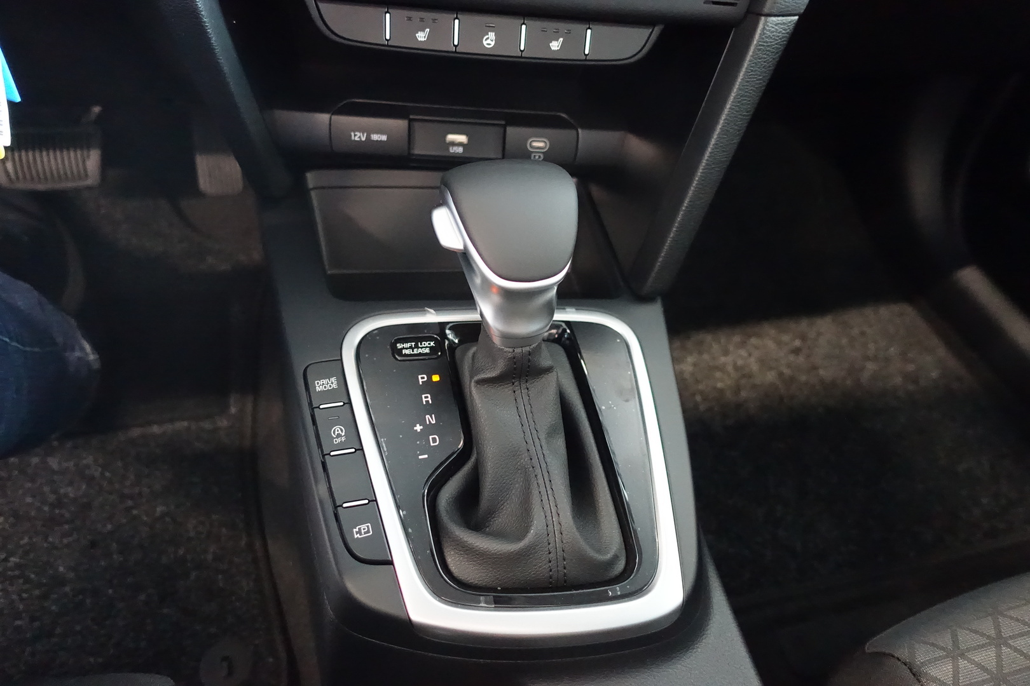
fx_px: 687
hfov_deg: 73.7
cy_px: 343
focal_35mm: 24
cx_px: 515
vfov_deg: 53.1
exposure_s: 1/100
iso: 5000
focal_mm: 8.8
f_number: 1.8
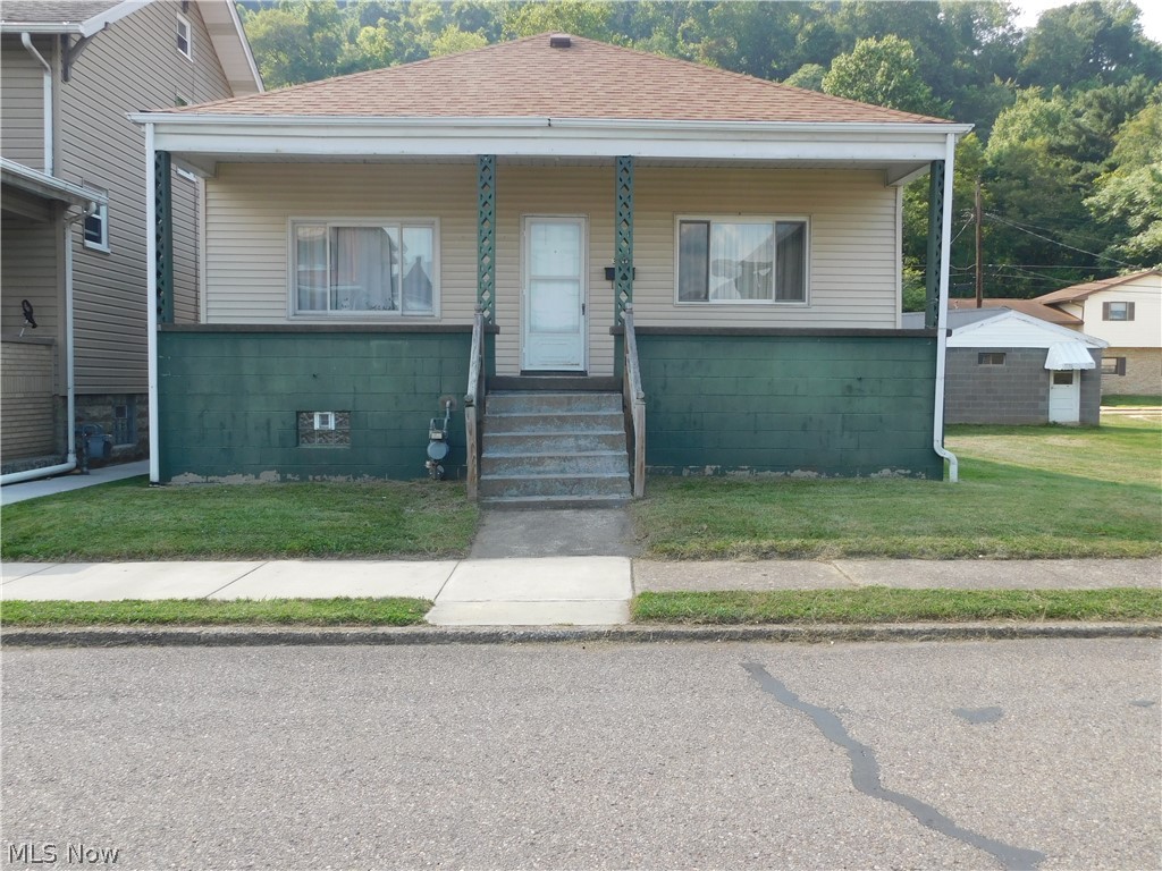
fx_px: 1007
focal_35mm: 30
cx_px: 581
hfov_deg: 60.0
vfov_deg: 46.8
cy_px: 436
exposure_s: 1/400
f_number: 3.2
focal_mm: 5.3
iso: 125
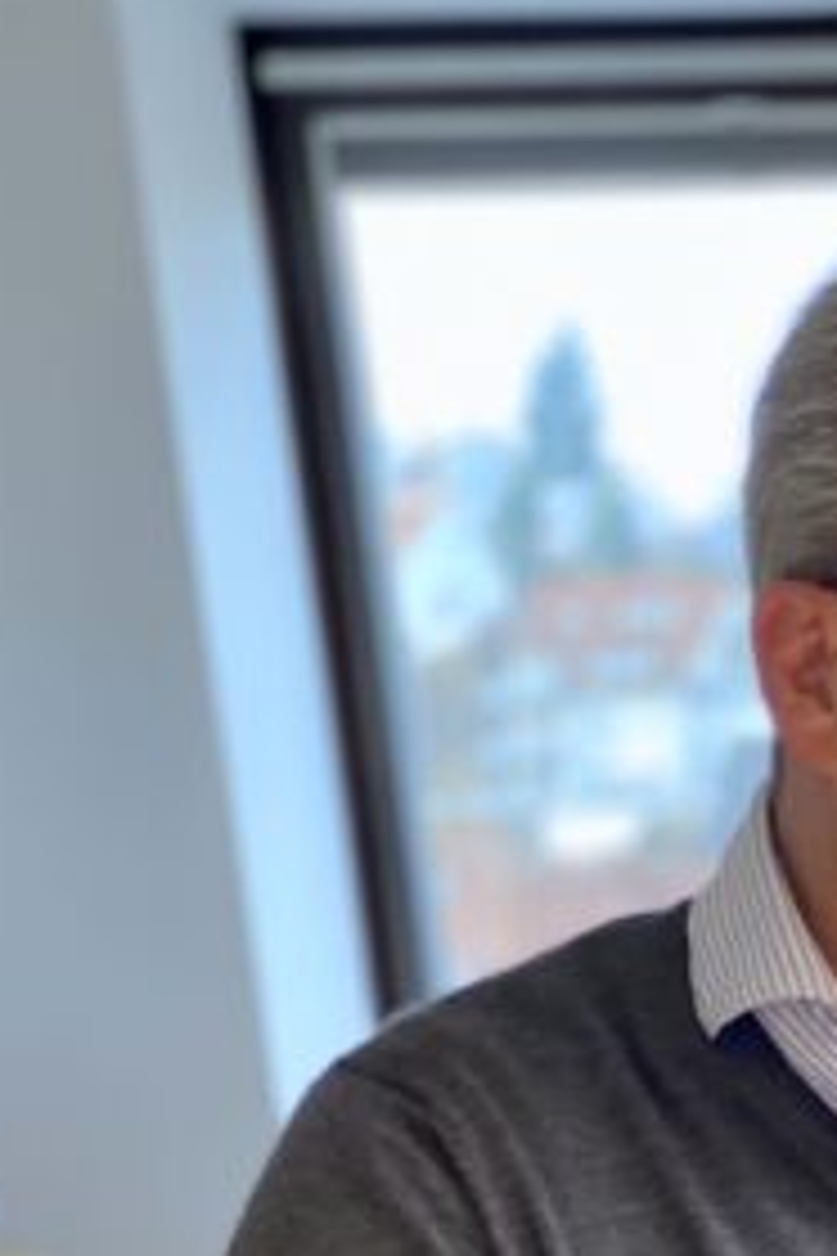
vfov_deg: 13.6
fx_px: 5196
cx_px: 1588
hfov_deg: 8.8
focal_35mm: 149
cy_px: 1193
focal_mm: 6
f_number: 2
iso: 64
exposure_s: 1/100
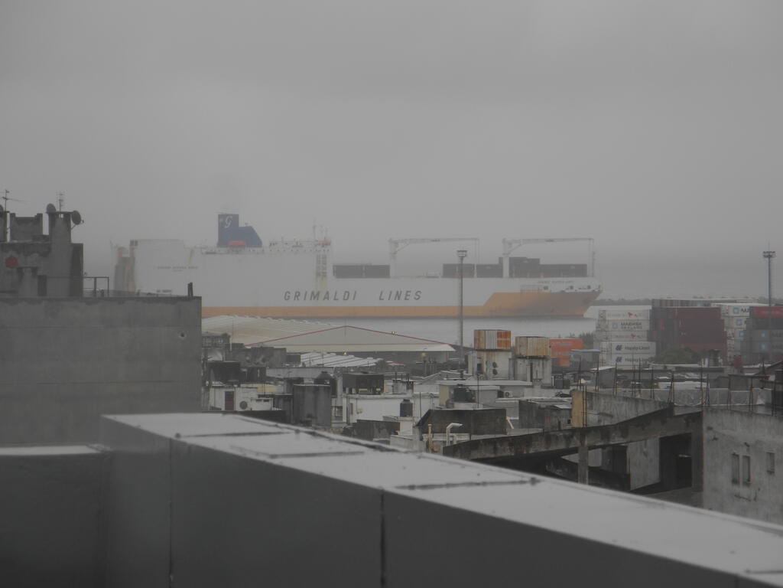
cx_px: 392
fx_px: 4524
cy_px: 294
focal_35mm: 200
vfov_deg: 7.4
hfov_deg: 9.9
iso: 100
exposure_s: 1/50
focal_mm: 42.6
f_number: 5.6
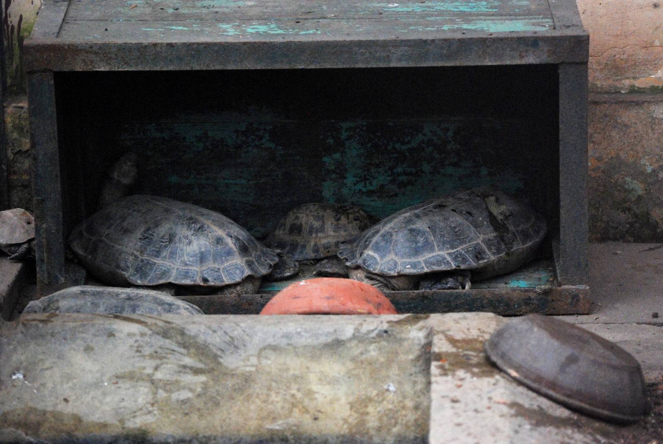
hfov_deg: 12.4
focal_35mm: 165
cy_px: 222
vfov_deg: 8.3
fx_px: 3042
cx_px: 332
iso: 1600
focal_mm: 110
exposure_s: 1/160
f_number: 4
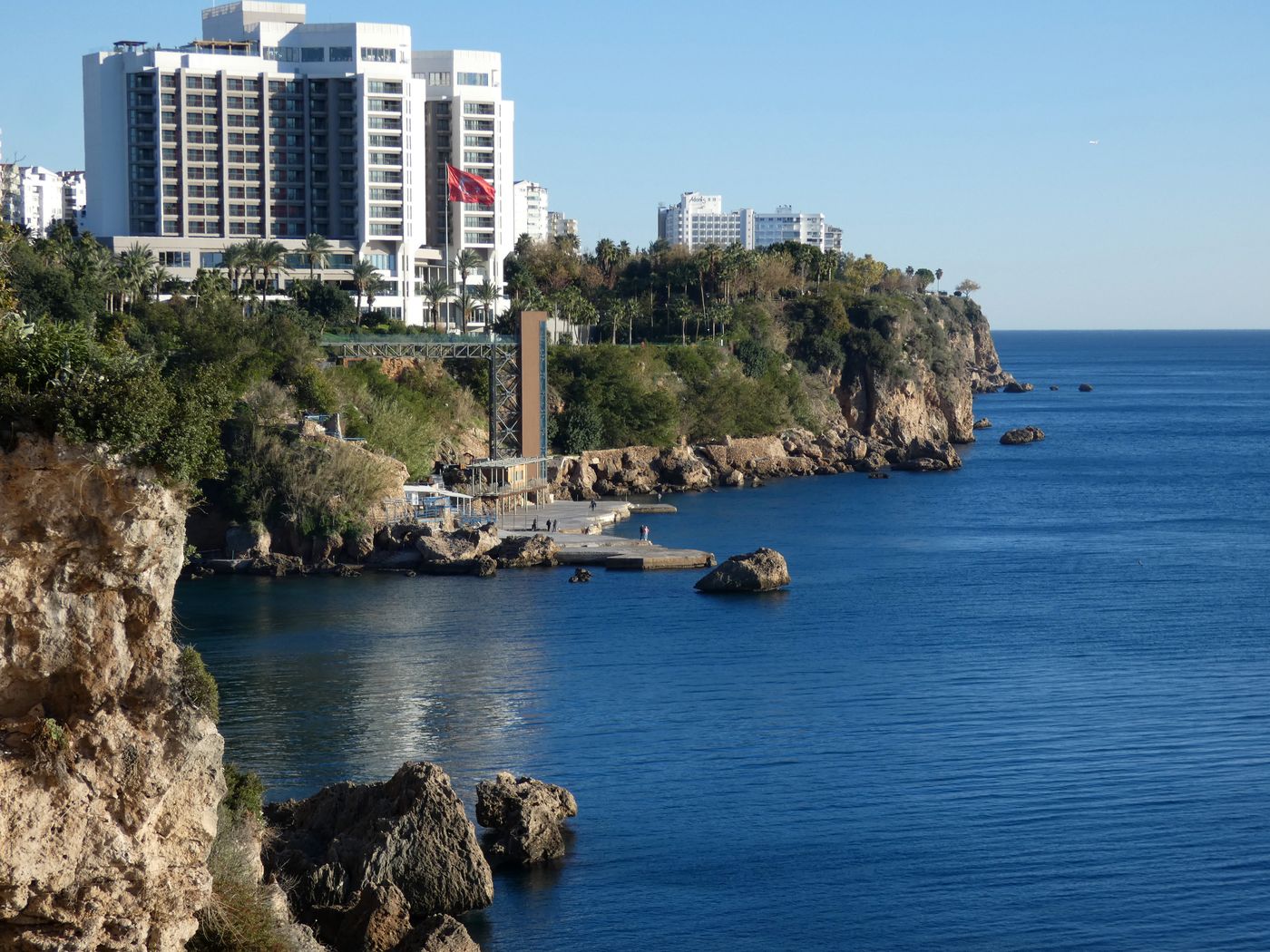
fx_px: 2788
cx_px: 635
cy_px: 476
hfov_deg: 25.7
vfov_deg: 19.4
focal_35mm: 76
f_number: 4.4
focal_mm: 13.7
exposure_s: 1/400
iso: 80
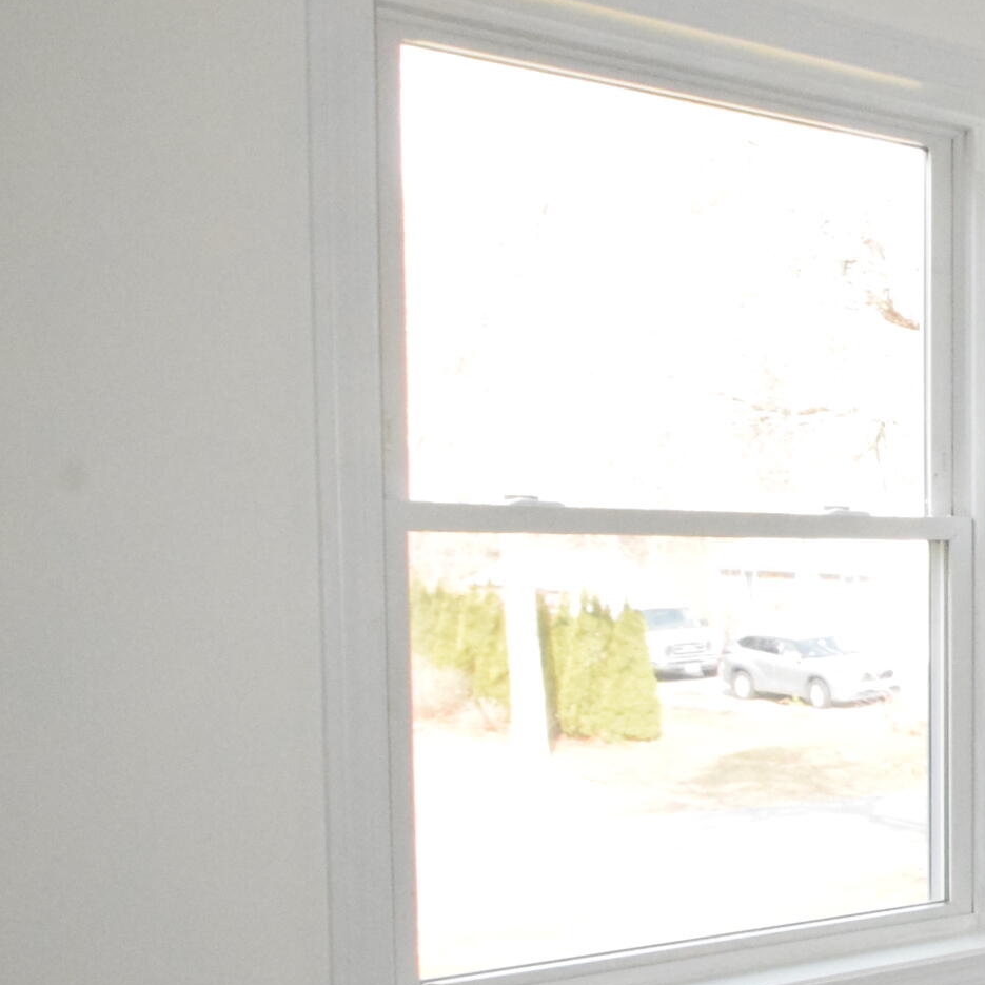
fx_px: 1577
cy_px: 636
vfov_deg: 34.4
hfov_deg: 24.9
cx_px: 1542
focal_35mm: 49
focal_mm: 12
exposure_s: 1/200
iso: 6400
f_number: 18
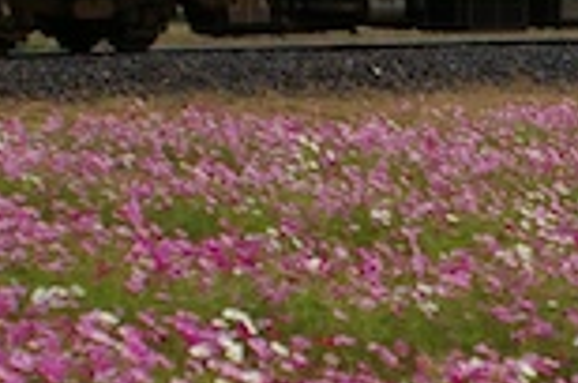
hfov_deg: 12.5
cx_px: 439
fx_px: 2628
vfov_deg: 8.3
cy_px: 268
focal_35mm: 164
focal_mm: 28
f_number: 4
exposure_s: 1/4000
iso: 400
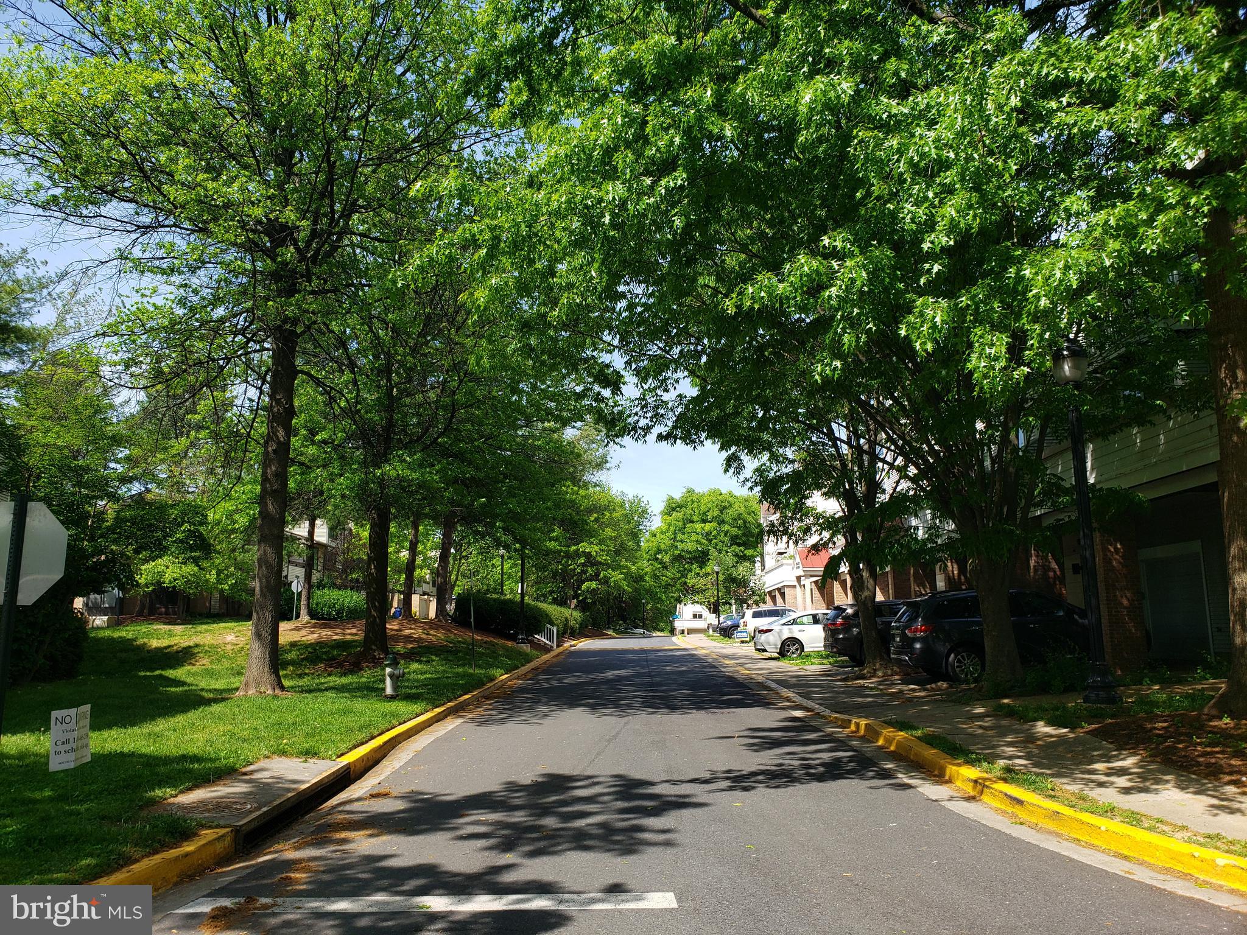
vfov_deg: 53.1
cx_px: 624
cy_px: 468
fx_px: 937
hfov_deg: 67.3
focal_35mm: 26
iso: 50
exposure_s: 1/820
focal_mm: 4.3
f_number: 2.4
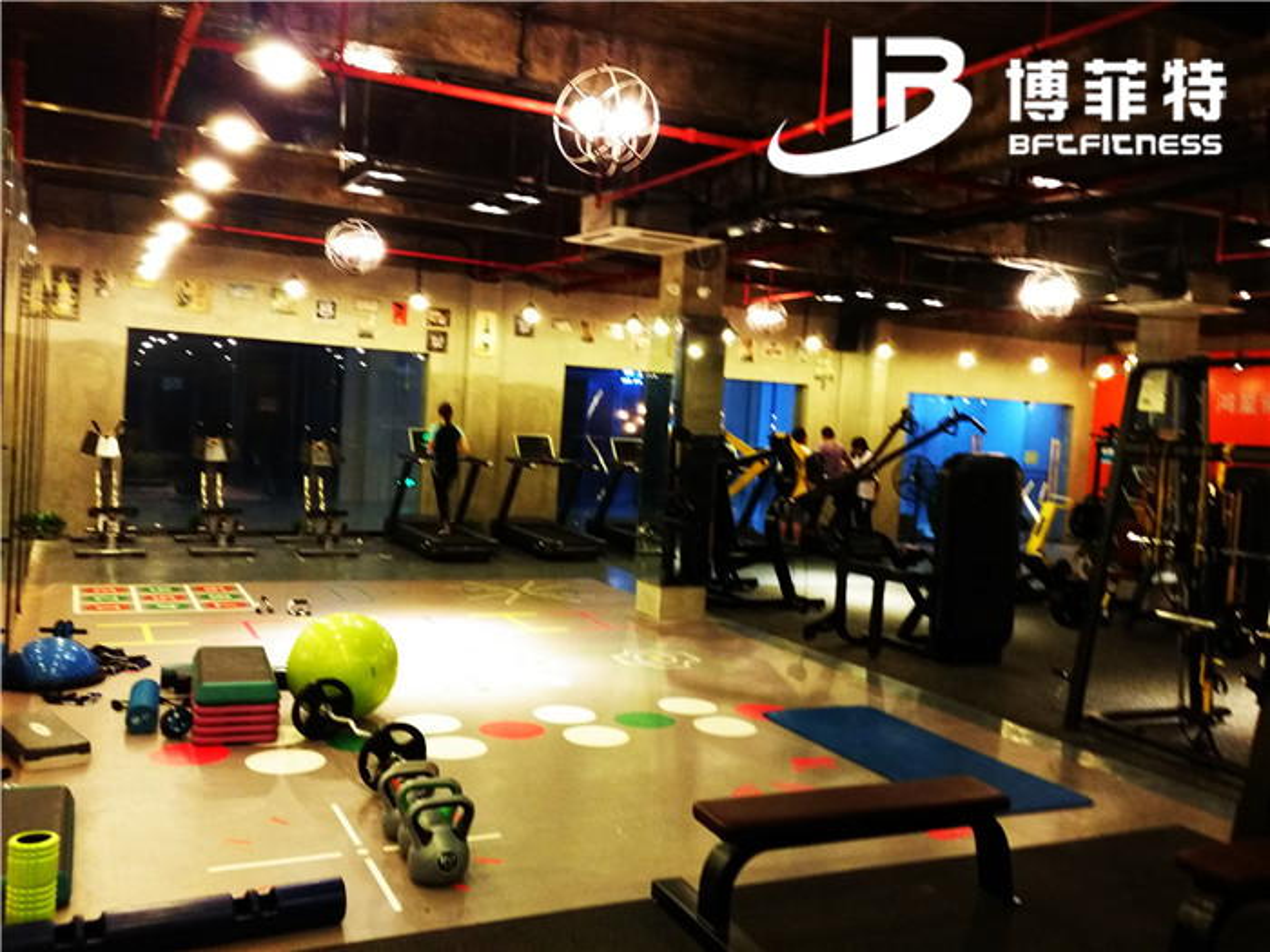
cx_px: 635
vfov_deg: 46.8
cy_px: 476
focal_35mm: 30
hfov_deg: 60.0
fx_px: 1101
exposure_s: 1/14
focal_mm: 4.12
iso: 771
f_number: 2
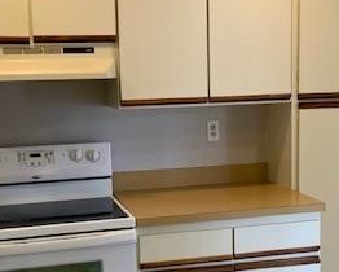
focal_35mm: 62
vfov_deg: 24.6
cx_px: 177
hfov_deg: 30.5
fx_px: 623
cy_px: 149
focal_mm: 4.25
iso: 160
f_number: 1.8
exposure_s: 1/60
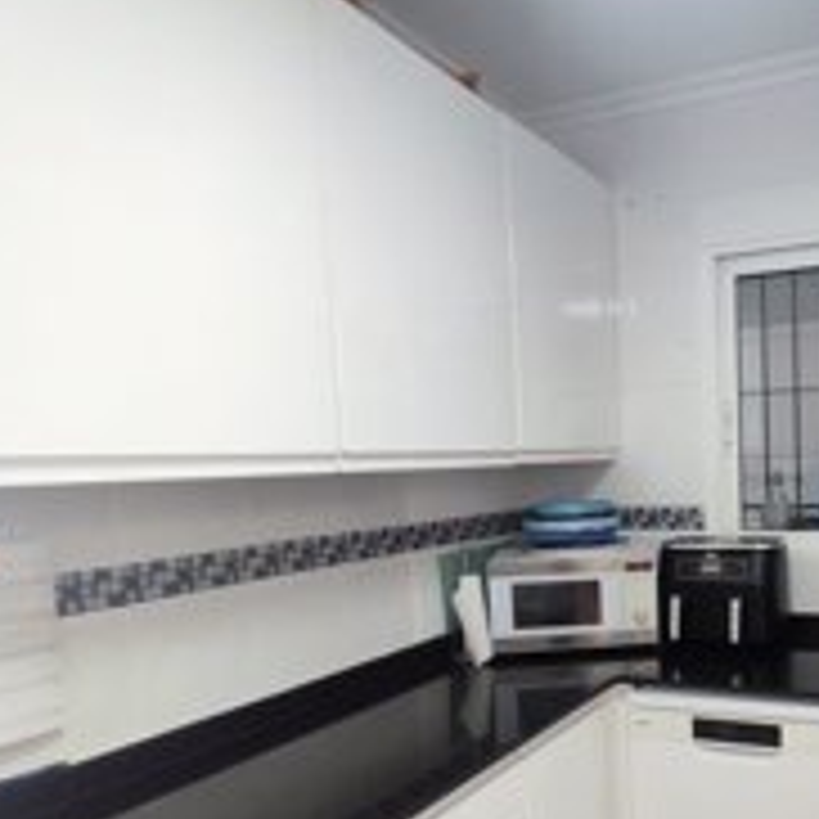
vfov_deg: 56.1
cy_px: 544
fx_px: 749
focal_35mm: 28
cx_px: 682
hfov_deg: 52.7
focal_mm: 1.65
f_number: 2.2
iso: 196
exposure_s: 1/50
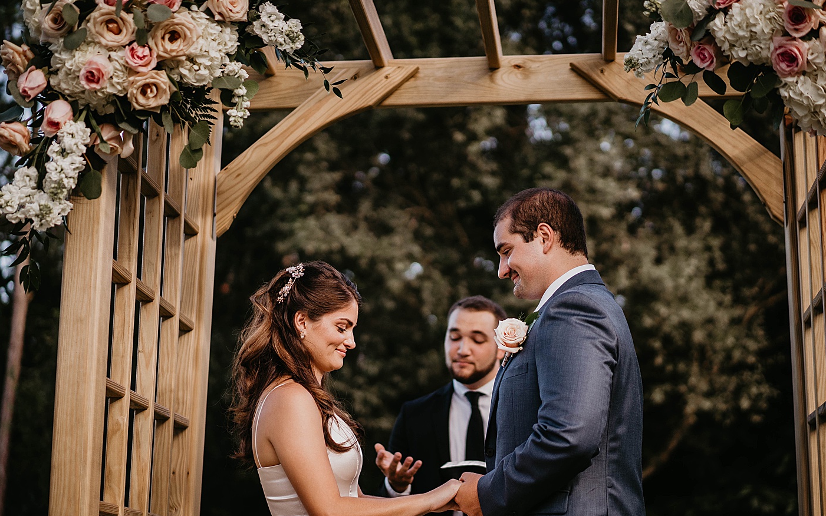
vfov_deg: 20.3
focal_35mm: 64
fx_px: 1441
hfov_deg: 32.0
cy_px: 292
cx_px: 446
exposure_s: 1/2000
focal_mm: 55
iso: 400
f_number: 1.8
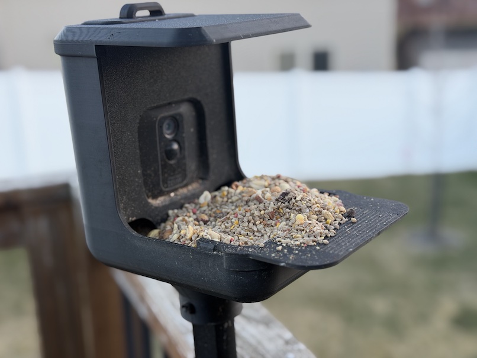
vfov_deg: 30.3
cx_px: 238
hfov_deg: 39.6
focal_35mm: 48
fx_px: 662
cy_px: 179
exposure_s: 1/121
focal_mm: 6.76
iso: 64
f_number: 1.78
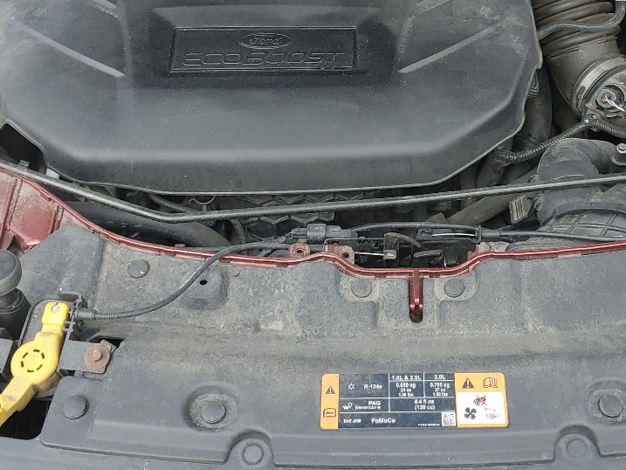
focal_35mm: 58
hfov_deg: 32.8
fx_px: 1049
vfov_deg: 24.5
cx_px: 434
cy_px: 51
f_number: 1.5
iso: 50
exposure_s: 1/435
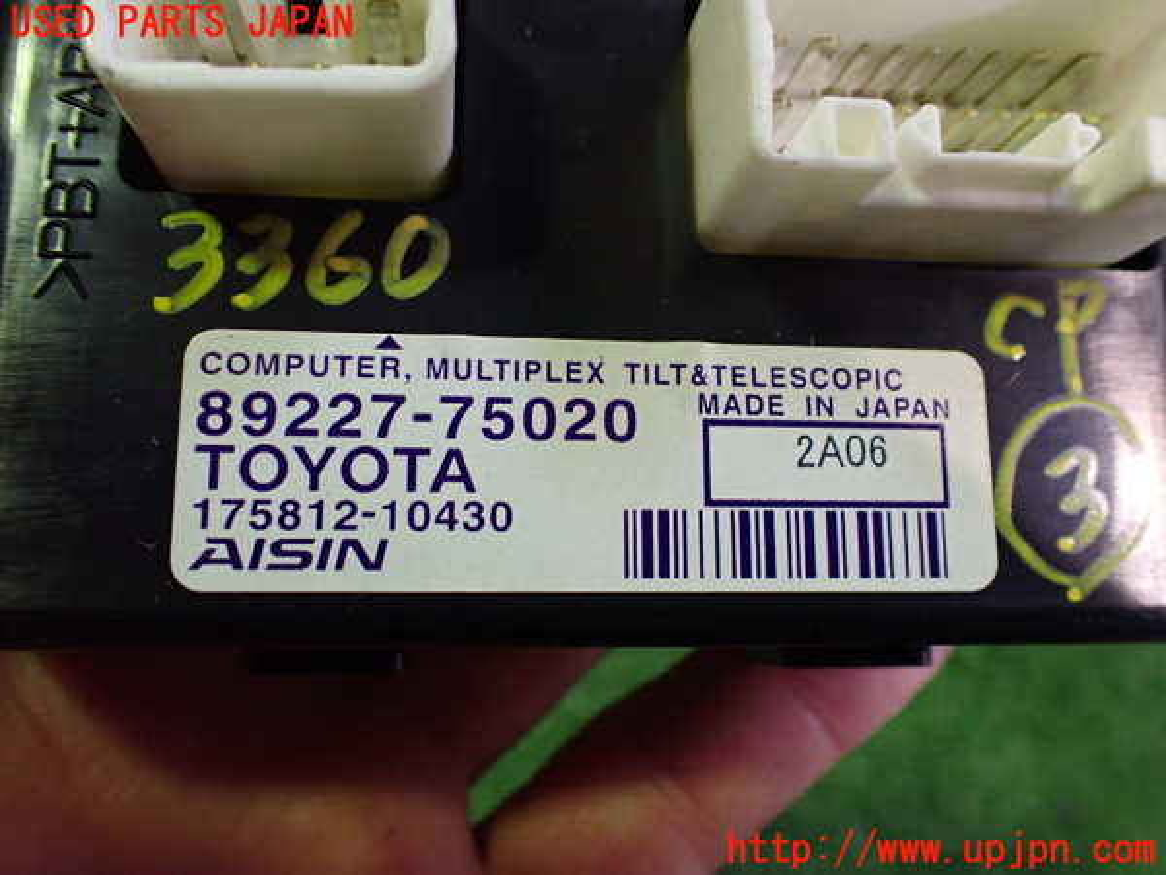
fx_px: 1011
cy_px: 438
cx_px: 583
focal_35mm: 30
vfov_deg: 46.8
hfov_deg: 60.0
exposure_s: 1/125
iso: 640
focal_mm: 5.4
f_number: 2.3
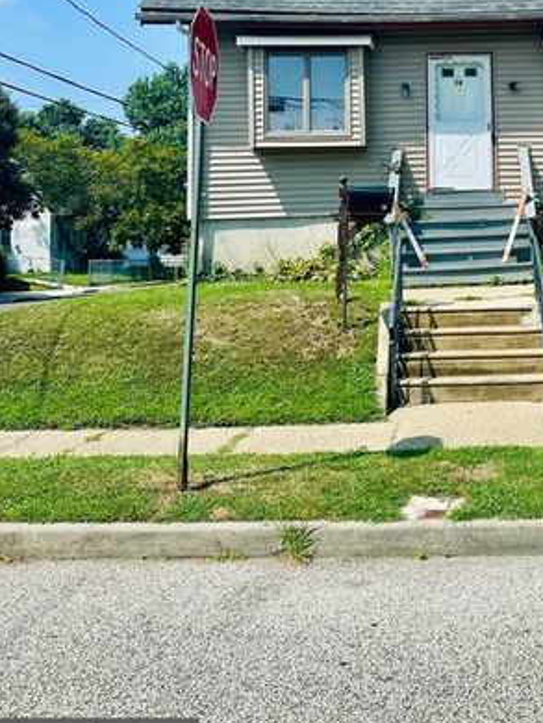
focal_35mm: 41
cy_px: 166
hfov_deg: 33.7
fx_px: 857
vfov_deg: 44.0
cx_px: 461
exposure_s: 1/5000
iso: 80
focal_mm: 6.86
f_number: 1.78
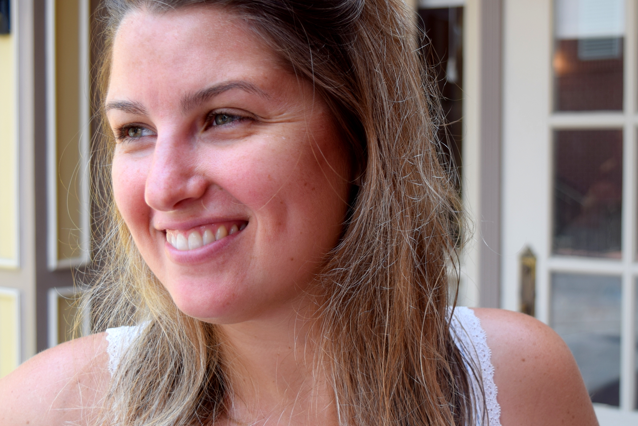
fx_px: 1095
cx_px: 331
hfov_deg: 32.5
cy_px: 189
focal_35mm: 62
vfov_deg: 22.0
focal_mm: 27
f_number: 4.5
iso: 100
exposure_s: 1/80
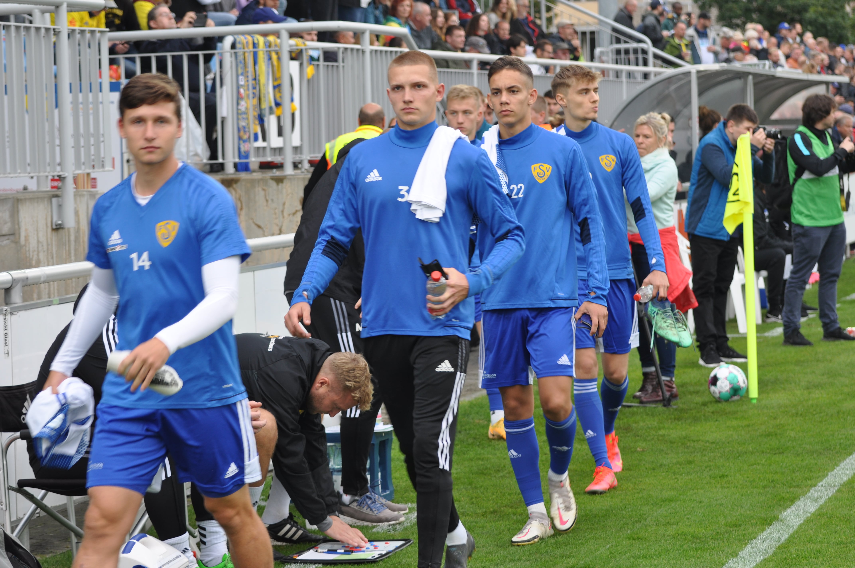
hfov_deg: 19.5
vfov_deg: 13.0
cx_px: 428
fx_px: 2491
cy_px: 284
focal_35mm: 105
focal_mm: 70
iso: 200
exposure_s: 1/100
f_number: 4.5
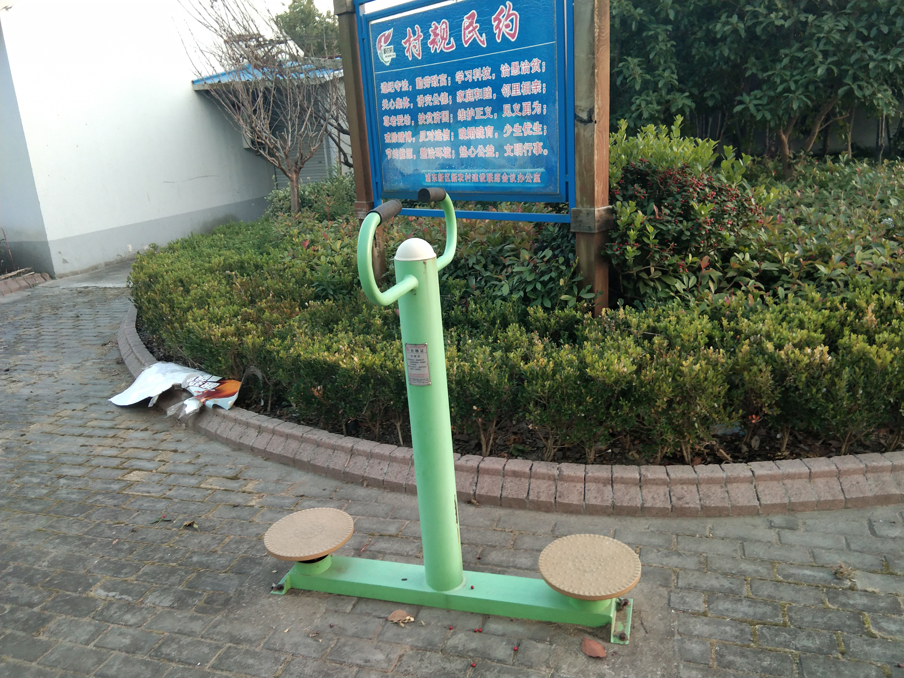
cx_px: 452
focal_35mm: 31
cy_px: 339
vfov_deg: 45.4
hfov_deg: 58.4
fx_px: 810
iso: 125
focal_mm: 3.69
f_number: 2.2
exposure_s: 1/50
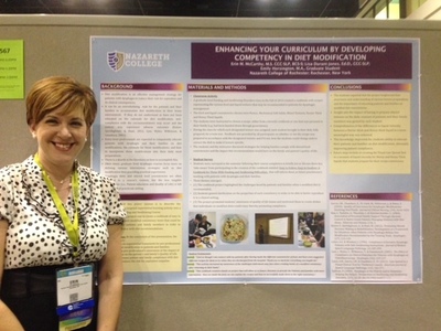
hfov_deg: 55.4
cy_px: 166
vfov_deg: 42.9
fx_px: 420
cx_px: 220
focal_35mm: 33
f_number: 2.4
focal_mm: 4.12
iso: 320
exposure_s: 1/20
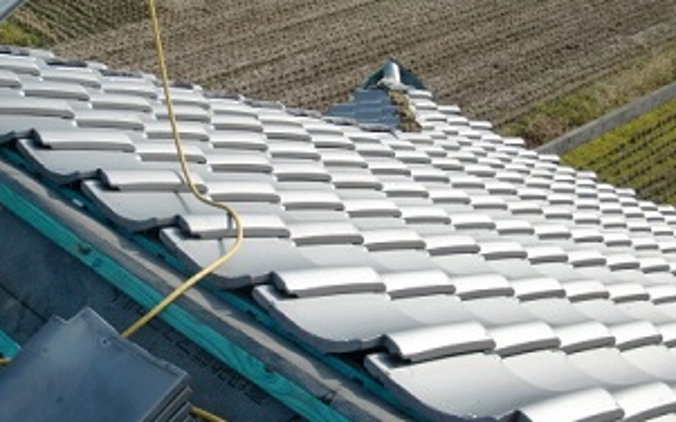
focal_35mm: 60
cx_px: 254
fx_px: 1105
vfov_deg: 21.6
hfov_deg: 33.8
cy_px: 148
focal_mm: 6.66
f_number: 3.9
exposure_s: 1/500
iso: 64
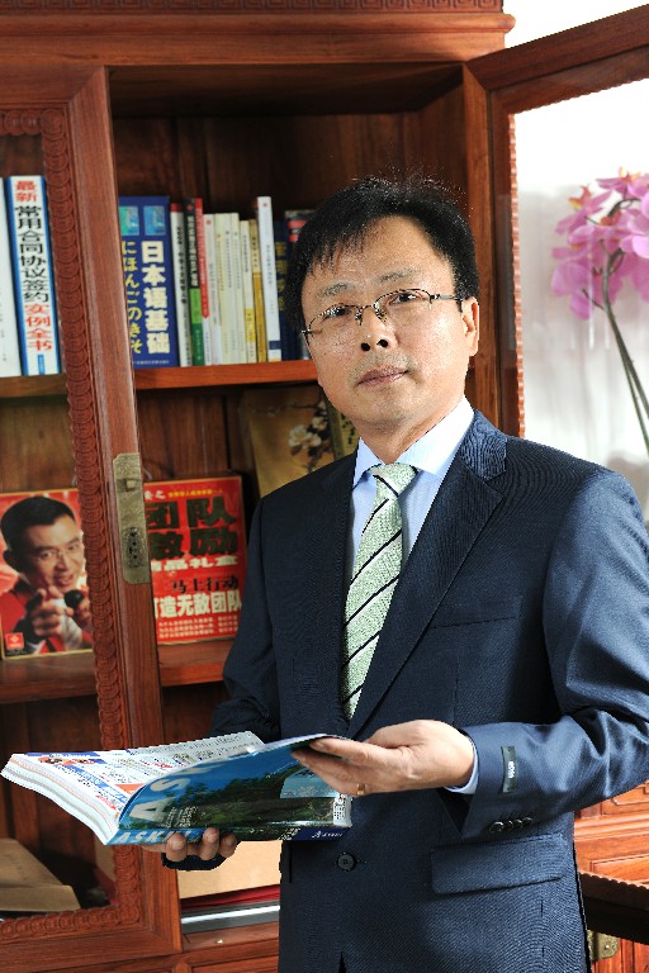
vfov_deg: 28.8
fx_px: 1893
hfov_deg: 19.5
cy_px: 486
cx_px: 324
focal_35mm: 70
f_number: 5
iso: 100
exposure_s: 1/160
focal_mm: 70
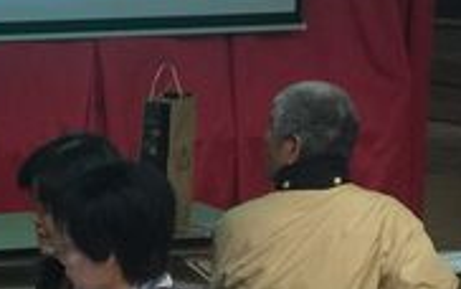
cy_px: 532
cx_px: -157
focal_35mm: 135
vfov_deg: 9.2
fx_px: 1697
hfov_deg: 14.7
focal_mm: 4.15
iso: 80
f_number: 2.2
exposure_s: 1/15
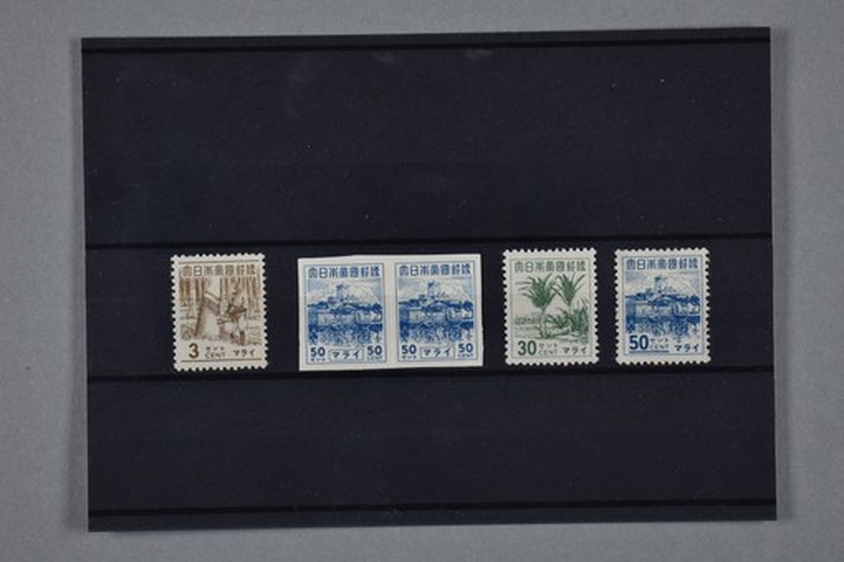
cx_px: 422
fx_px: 1582
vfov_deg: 20.2
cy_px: 281
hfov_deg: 29.9
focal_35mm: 68
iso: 100
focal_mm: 45
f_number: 5
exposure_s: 1/80
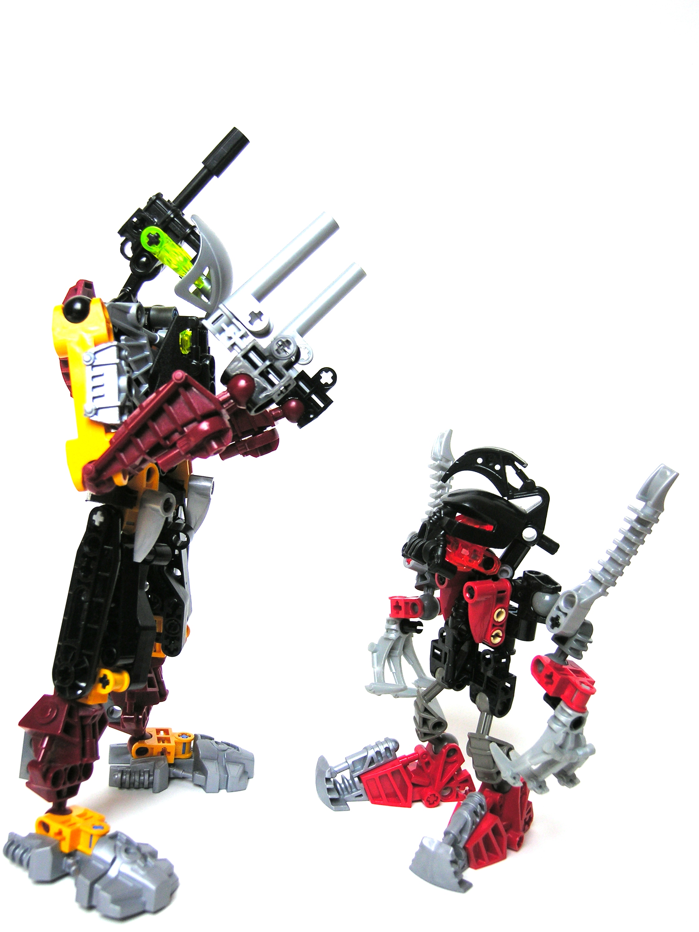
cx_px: 332
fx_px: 942
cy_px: 490
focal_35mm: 35
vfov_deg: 52.6
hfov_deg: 40.7
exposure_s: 1/23.3
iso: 50
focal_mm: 8.1
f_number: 2.9
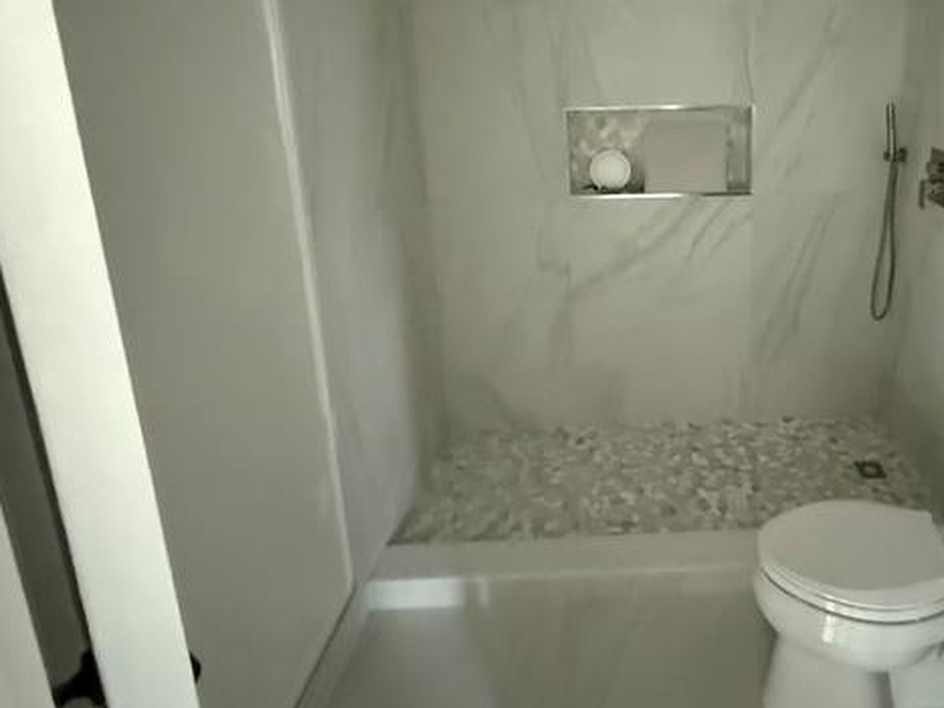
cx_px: 673
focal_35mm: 24
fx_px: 654
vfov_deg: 54.4
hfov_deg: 68.3
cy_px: 186
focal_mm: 2.22
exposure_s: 1/51
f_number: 2.2
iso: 1600
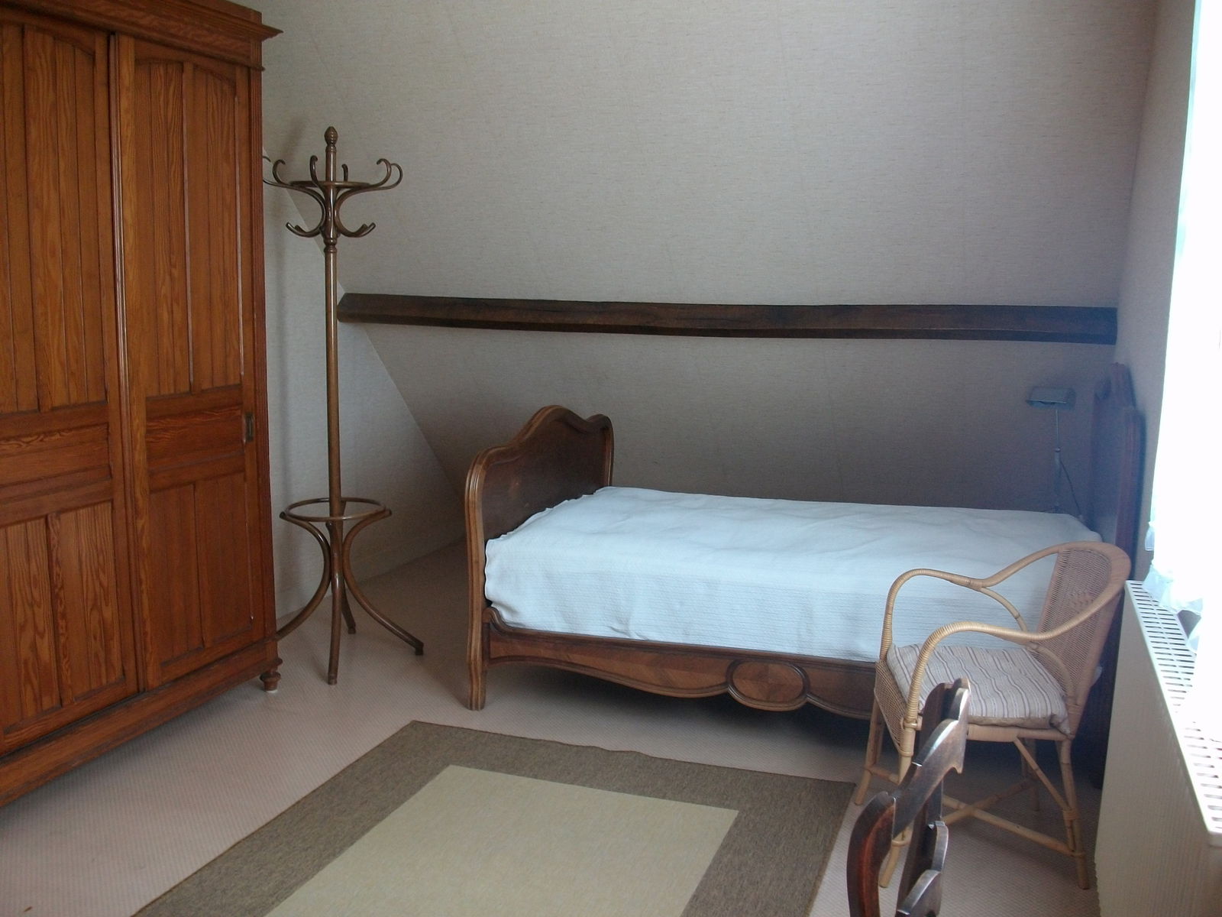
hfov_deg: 56.8
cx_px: 611
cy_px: 458
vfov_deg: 44.2
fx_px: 1130
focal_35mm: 32
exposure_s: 1/40
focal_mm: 5.7
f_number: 2.9
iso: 123
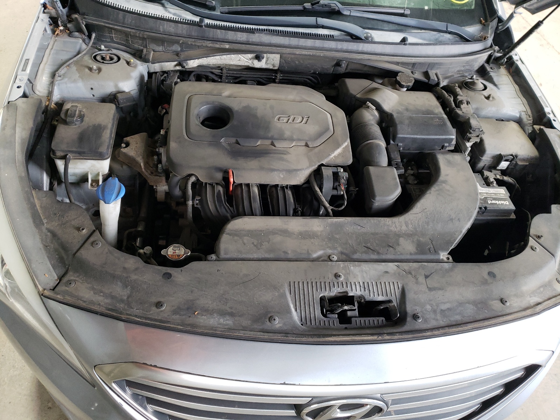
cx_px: 280
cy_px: 210
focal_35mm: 26
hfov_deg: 67.3
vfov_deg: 53.1
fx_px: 421
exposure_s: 1/60.2
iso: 184
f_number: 1.5
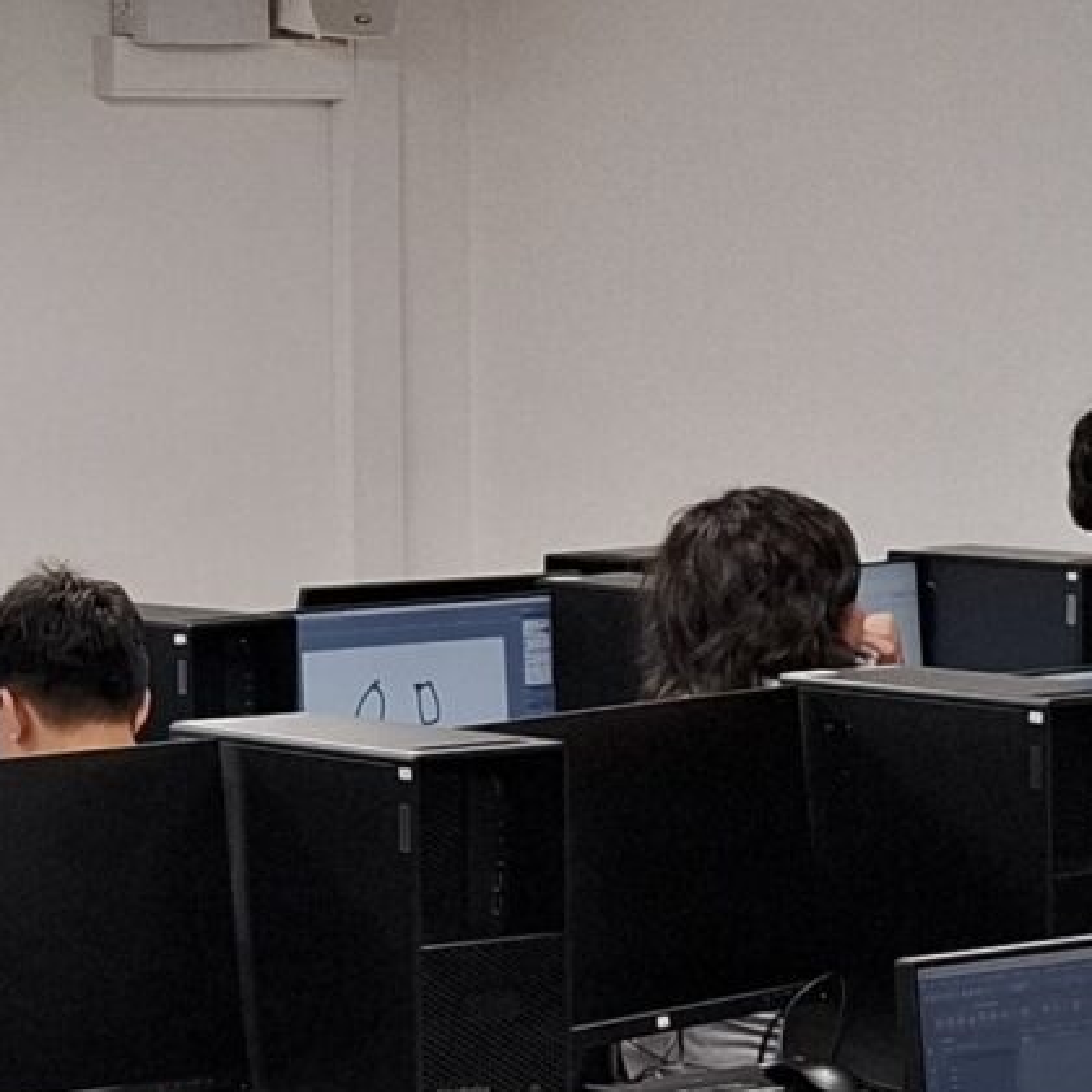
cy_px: 413
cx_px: 146
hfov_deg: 14.0
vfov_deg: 14.1
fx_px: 4426
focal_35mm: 124
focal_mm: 5.54
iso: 80
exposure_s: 1/120
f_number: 1.8
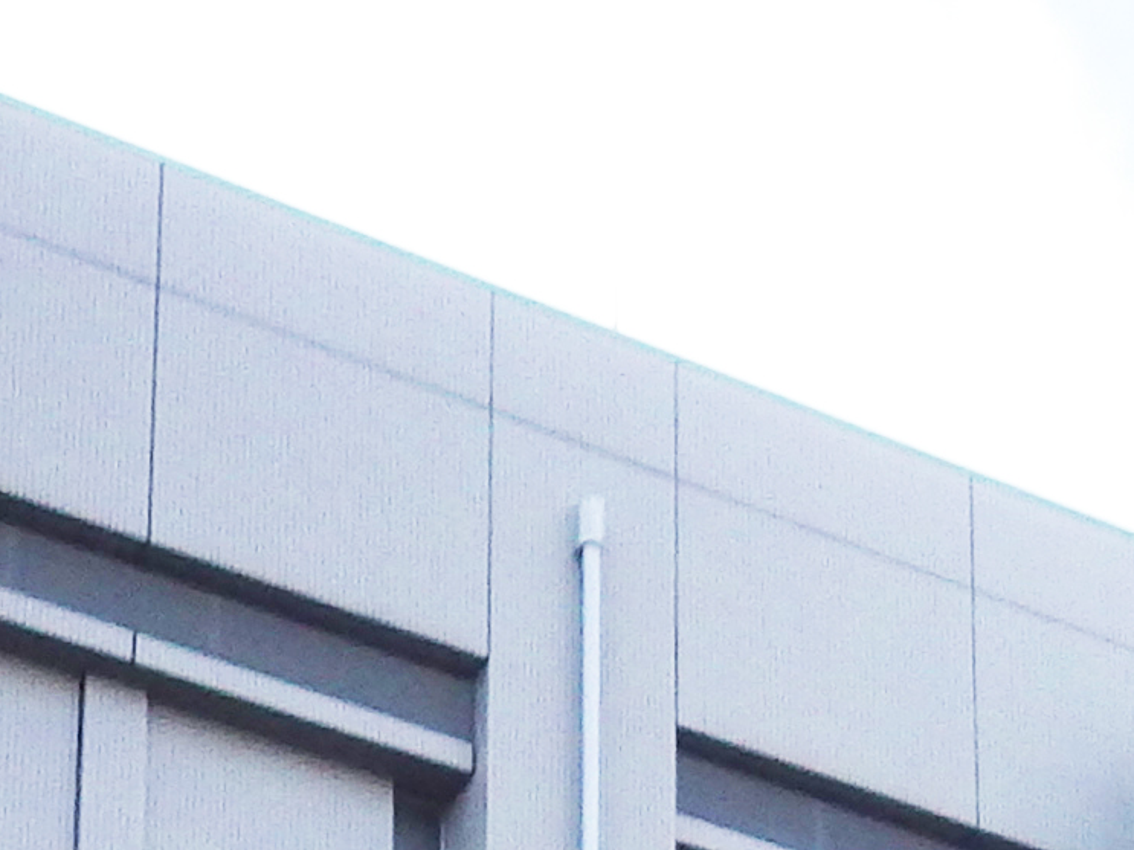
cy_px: 2475
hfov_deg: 12.5
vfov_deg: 8.2
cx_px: 1349
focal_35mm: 155
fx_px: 5077
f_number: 2.8
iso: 125
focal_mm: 4.5
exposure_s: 1/1250
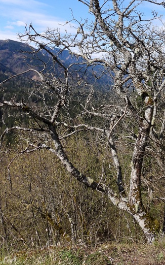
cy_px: 73
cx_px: 132
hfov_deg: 31.9
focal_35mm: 39
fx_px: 281
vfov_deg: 48.8
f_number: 2.8
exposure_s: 1/1600
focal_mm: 4.3
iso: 100
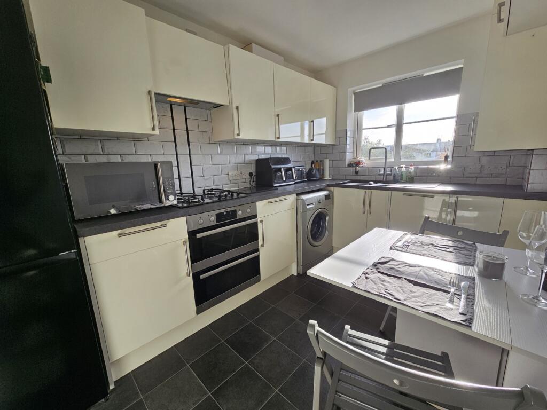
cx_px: 274
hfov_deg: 106.2
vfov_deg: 89.9
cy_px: 205
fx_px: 205
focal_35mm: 13
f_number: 2.2
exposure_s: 1/212
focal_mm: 2.2
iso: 50
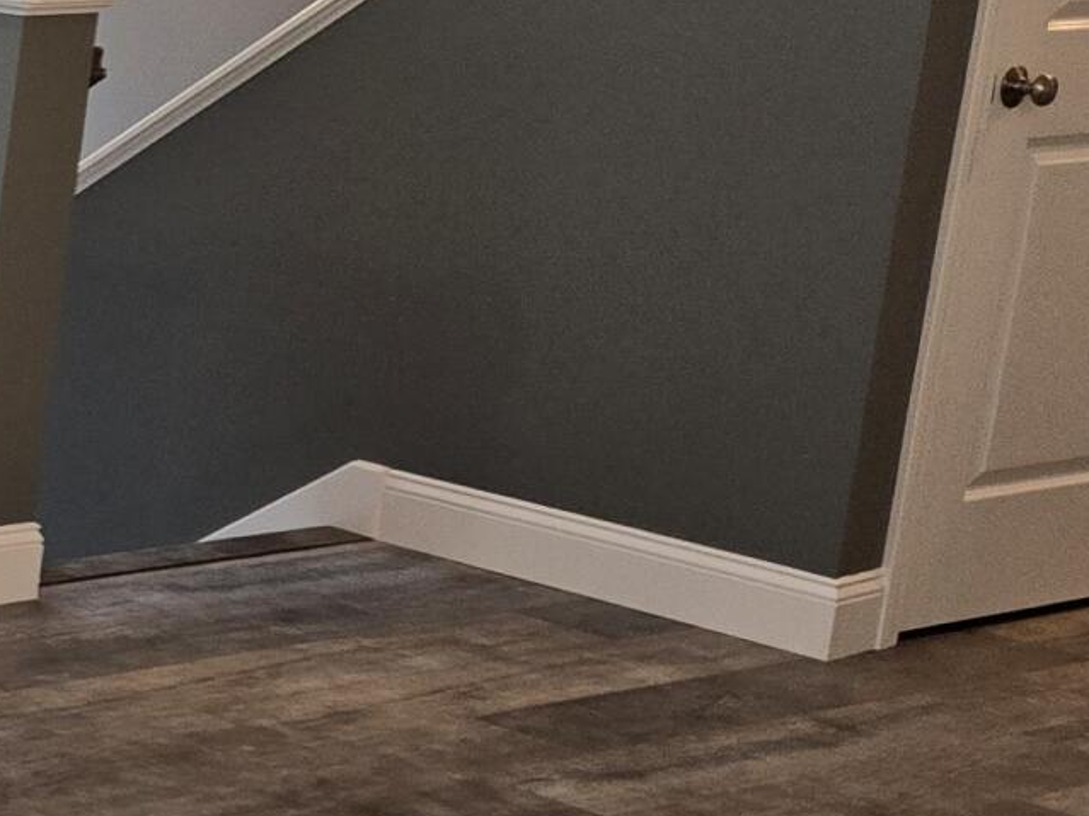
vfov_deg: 13.7
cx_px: -1258
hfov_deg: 14.3
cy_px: 440
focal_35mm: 108
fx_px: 3397
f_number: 1.8
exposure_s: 1/120
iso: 100
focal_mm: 5.4
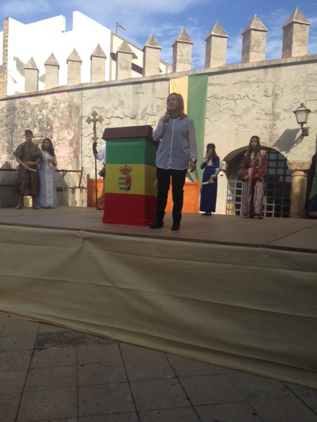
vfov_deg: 55.4
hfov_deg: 42.9
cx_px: 158
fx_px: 403
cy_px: 211
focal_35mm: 33
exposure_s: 1/1232
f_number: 2.4
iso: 50
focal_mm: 4.12
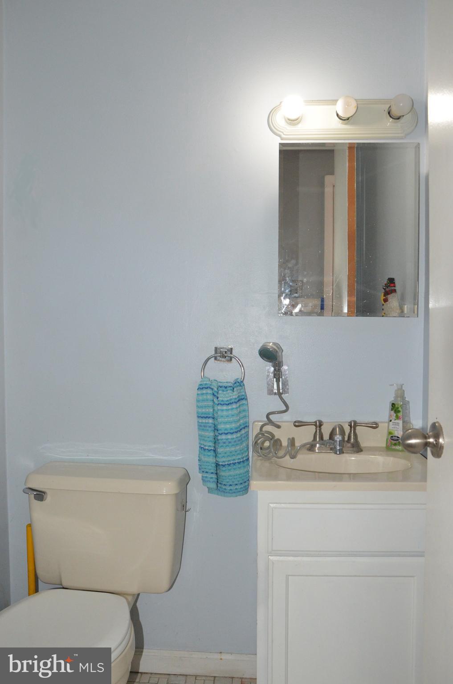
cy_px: 342
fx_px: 597
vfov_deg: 59.6
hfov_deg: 41.5
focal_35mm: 32
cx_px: 226
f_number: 7.1
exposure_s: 1/250
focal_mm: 21
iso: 2000
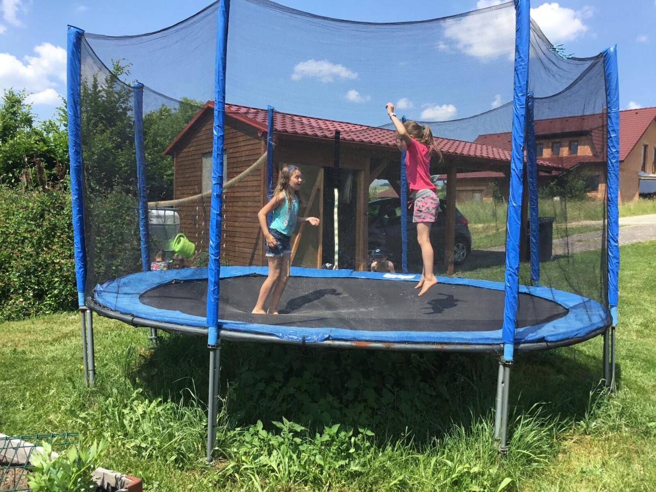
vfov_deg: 45.5
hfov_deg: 58.3
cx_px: 328
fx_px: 588
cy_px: 246
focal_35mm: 31
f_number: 2.4
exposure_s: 1/799
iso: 25
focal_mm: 3.3
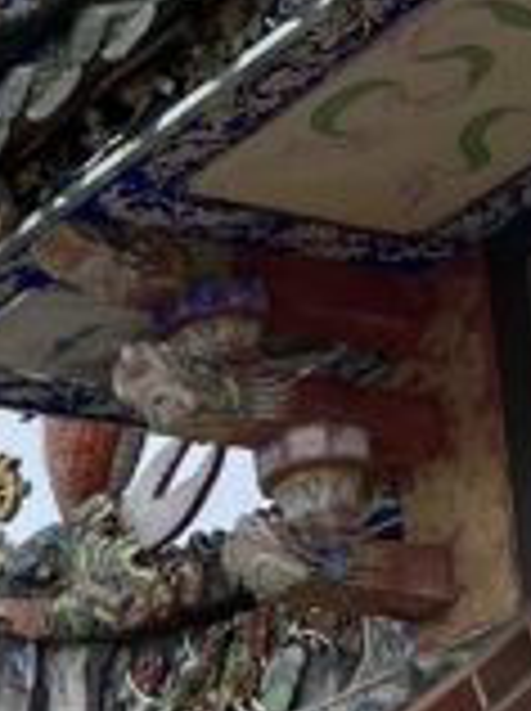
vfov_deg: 11.3
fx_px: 3466
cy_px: 1053
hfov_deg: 8.2
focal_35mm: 169
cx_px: -662
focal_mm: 4.25
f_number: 1.8
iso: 32
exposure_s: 1/1464
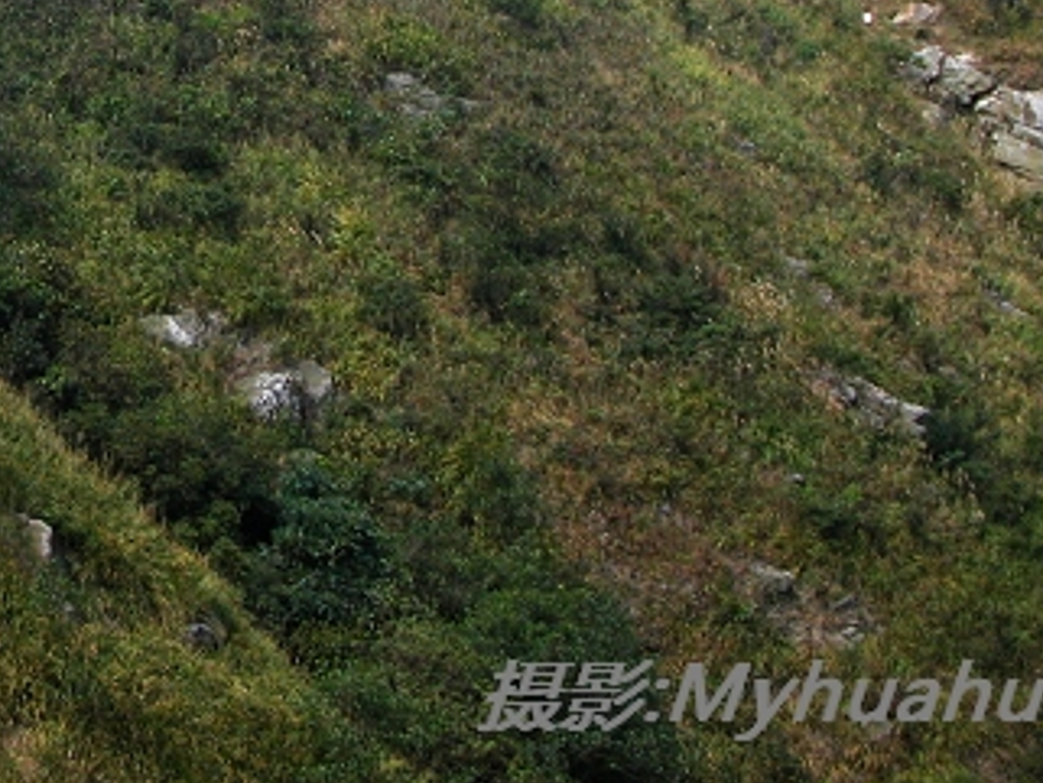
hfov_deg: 20.8
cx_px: -3
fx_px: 2743
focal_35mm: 91
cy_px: -42
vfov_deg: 15.9
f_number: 3.6
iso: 100
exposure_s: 1/1323
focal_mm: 10
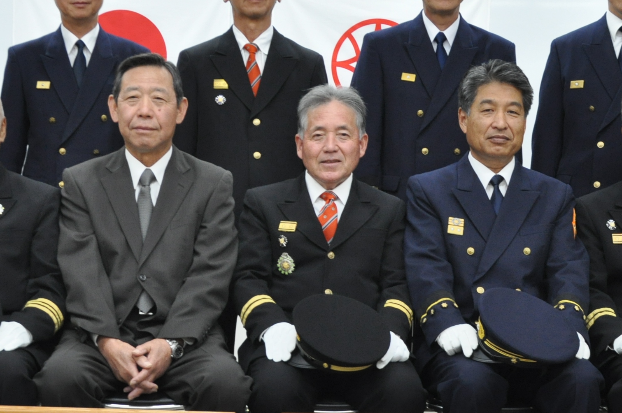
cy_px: 278
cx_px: 256
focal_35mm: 83
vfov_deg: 16.4
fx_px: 1432
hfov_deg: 24.5
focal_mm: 26
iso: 800
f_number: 7.1
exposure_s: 1/40
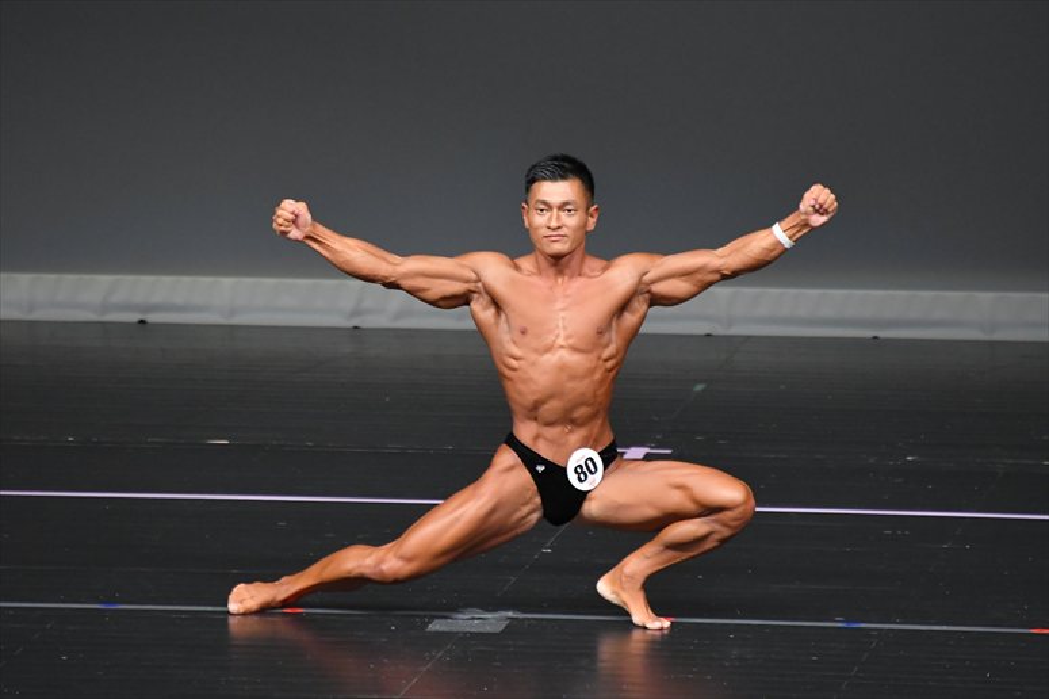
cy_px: 350
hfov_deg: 4.6
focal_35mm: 450
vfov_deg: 3.1
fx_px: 13106
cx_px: 524
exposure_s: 1/400
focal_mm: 300
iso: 4000
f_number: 5.6
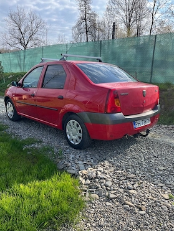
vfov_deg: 63.4
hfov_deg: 49.8
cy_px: 120
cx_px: 83
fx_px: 187
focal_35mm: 28
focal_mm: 5.1
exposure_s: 1/1266
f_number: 1.6
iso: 50
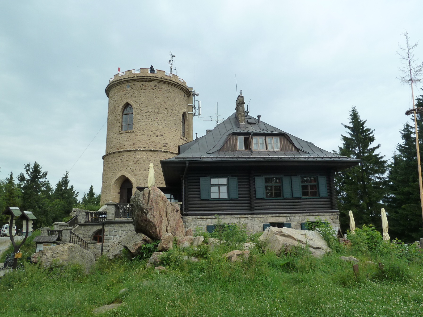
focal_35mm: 25
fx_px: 305
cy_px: 158
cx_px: 212
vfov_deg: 54.9
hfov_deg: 69.4
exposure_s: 1/400
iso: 125
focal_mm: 4.1
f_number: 4.5
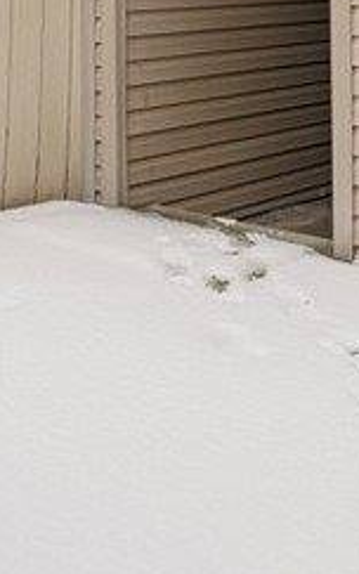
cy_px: -52
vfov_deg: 26.1
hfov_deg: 17.4
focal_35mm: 73
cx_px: -7
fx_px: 1142
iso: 320
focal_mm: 16
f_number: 8
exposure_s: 1/160
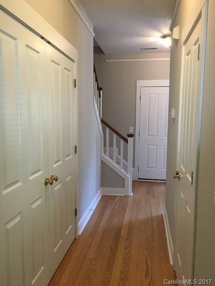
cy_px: 143
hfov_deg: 48.2
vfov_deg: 61.7
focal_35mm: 29
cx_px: 108
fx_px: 240
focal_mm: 4.15
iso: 125
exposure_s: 1/30
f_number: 2.2
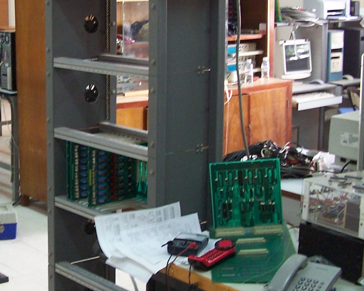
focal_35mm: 79
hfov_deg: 23.7
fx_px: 851
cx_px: 60
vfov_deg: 19.4
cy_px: 129
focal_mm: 6.3
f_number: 2.8
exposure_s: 1/20
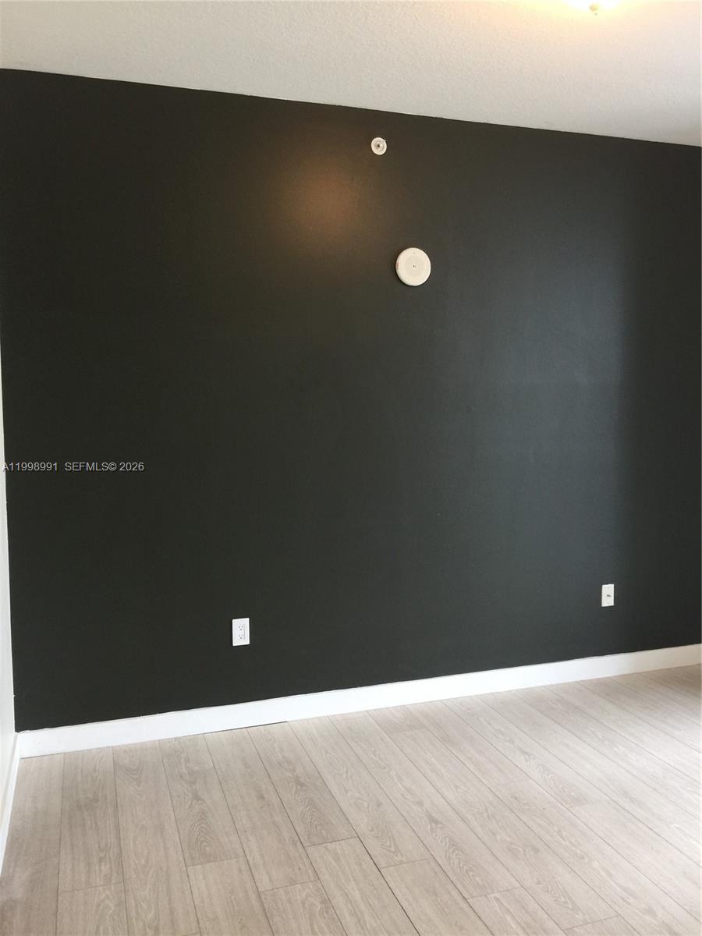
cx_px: 351
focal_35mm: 29
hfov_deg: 48.2
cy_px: 468
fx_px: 784
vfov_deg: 61.7
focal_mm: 4.15
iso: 50
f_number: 2.2
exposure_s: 1/30
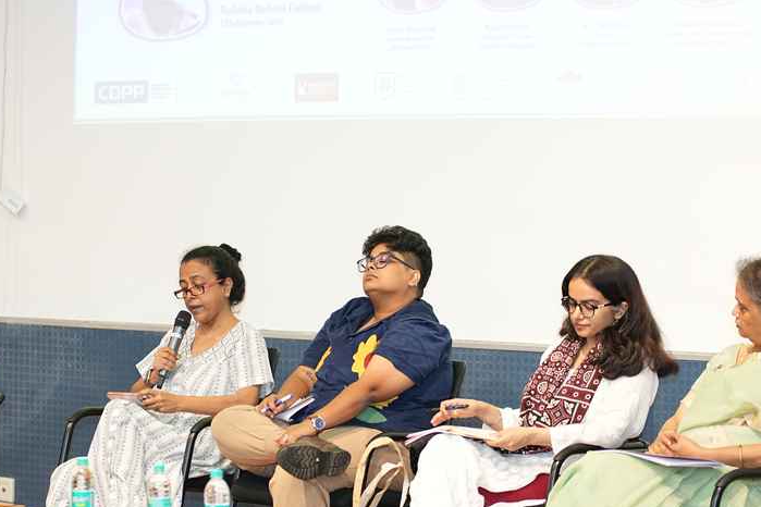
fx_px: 3086
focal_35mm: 146
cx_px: 326
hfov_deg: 14.1
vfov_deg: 9.4
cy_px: 295
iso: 1000
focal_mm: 85
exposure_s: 1/160
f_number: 1.8
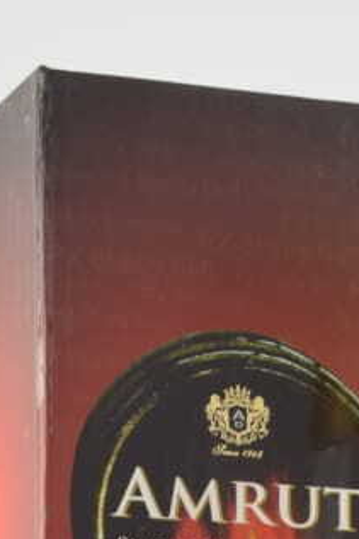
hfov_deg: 7.0
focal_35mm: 194
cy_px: 845
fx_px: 2905
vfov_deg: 10.2
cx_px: 368
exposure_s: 1/13
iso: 100
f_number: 10
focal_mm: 40
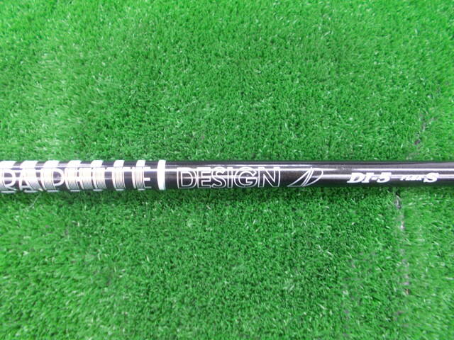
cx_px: 227
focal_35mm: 26
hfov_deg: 67.3
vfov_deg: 53.1
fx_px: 341
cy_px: 170
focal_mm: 4.6
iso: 200
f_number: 3.2
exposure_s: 1/8
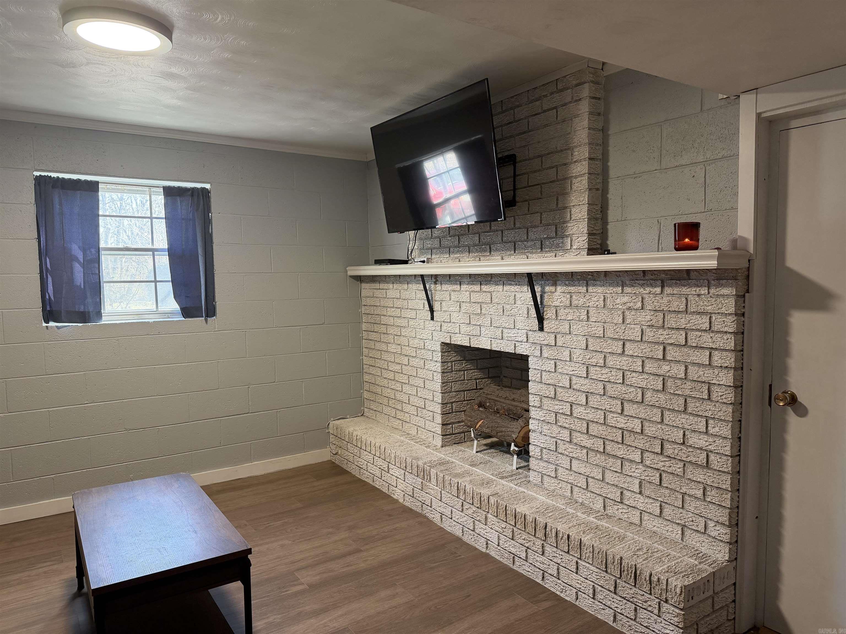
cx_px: 423
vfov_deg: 56.8
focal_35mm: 24
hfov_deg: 71.6
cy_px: 317
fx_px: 587
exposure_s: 1/60
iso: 250
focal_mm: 6.76
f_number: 1.78
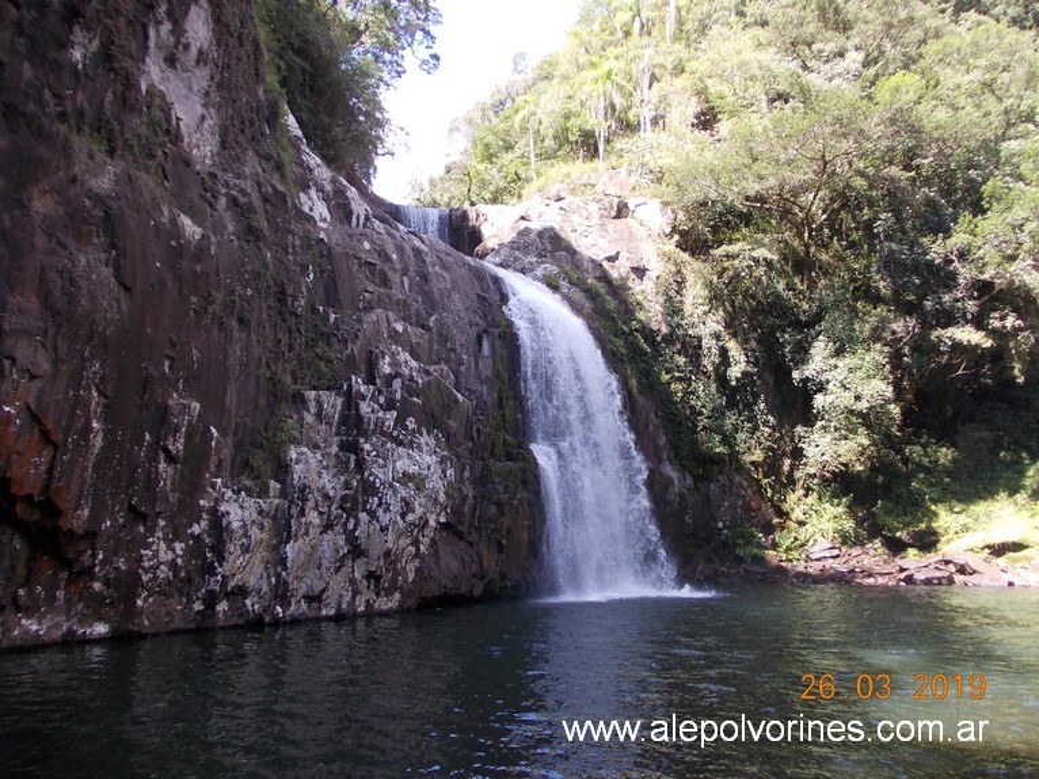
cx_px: 520
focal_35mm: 28
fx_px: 840
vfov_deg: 49.7
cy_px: 390
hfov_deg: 63.5
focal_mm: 4
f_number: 2.7
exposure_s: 1/160
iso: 80
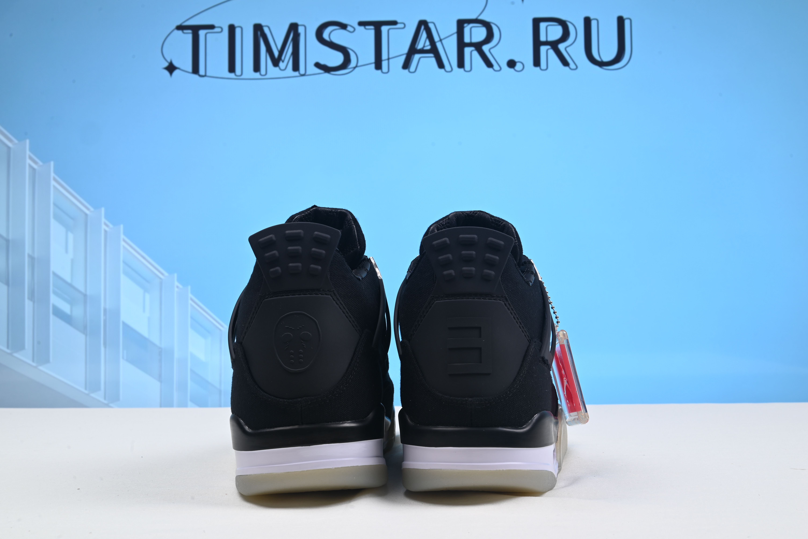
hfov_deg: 48.4
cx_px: 404
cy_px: 270
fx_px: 898
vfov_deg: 33.4
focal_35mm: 40
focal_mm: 40
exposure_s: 1/2.5
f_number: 16
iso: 100
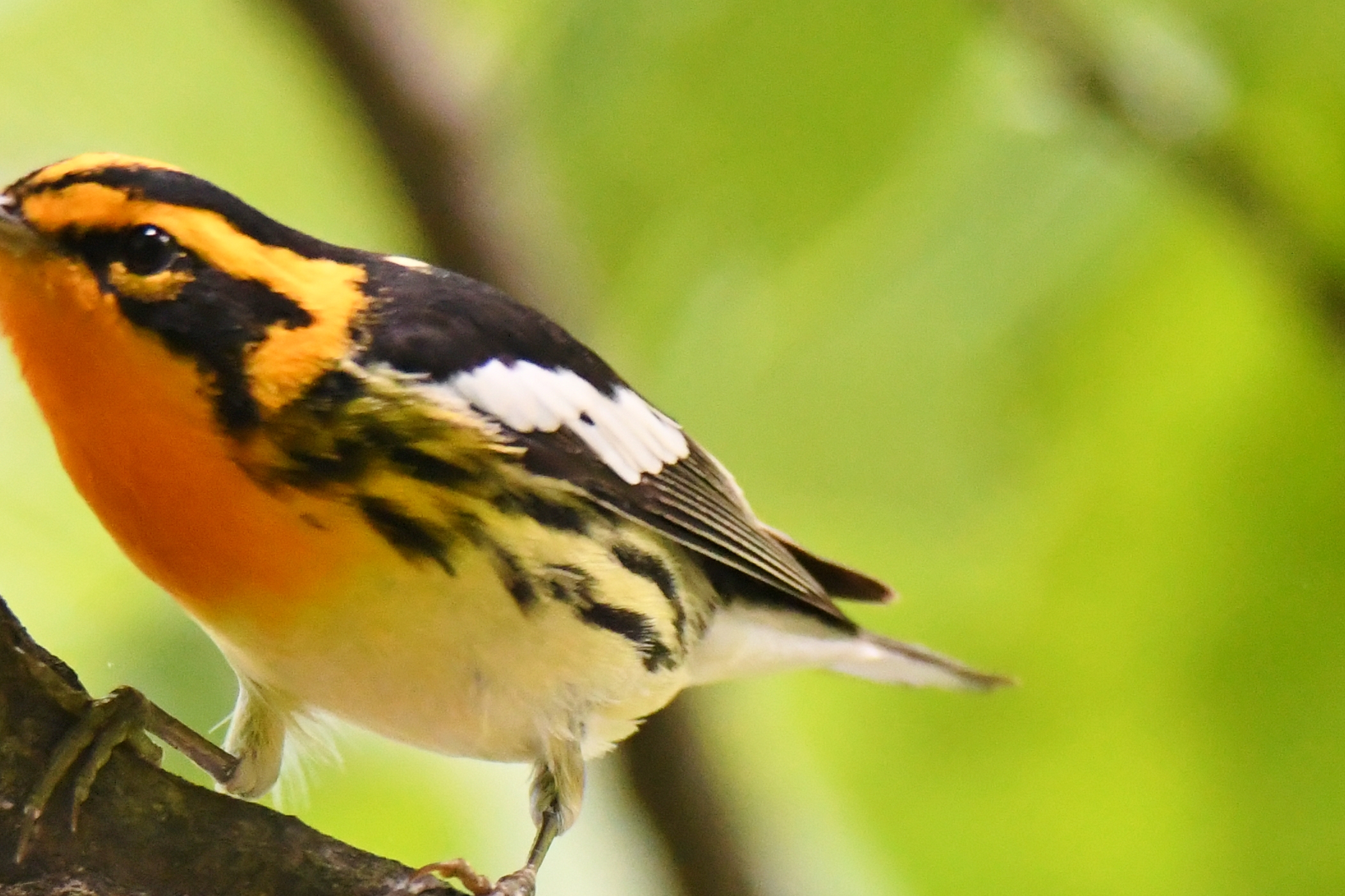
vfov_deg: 1.1
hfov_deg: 1.6
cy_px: 472
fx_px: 47482
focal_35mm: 1271
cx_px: 688
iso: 4000
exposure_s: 1/500
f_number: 5.6
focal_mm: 320
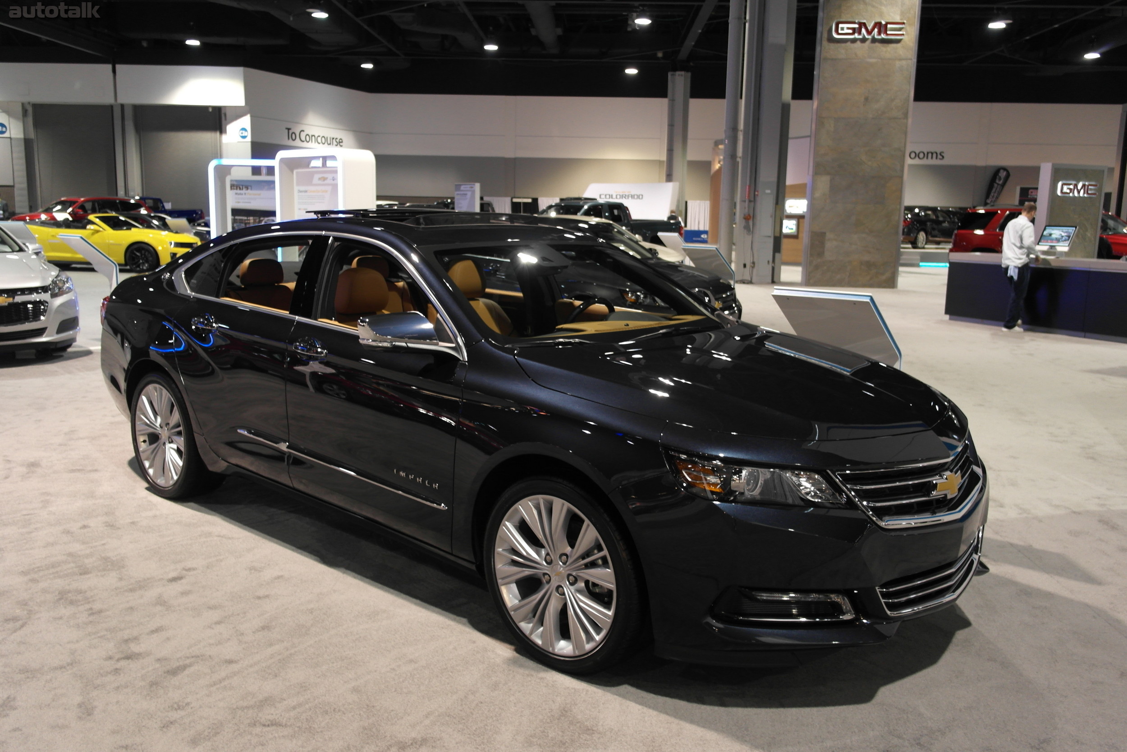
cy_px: 376
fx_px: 939
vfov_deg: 43.6
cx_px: 564
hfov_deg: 61.9
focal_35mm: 30
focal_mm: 20
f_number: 3.5
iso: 400
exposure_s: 1/20
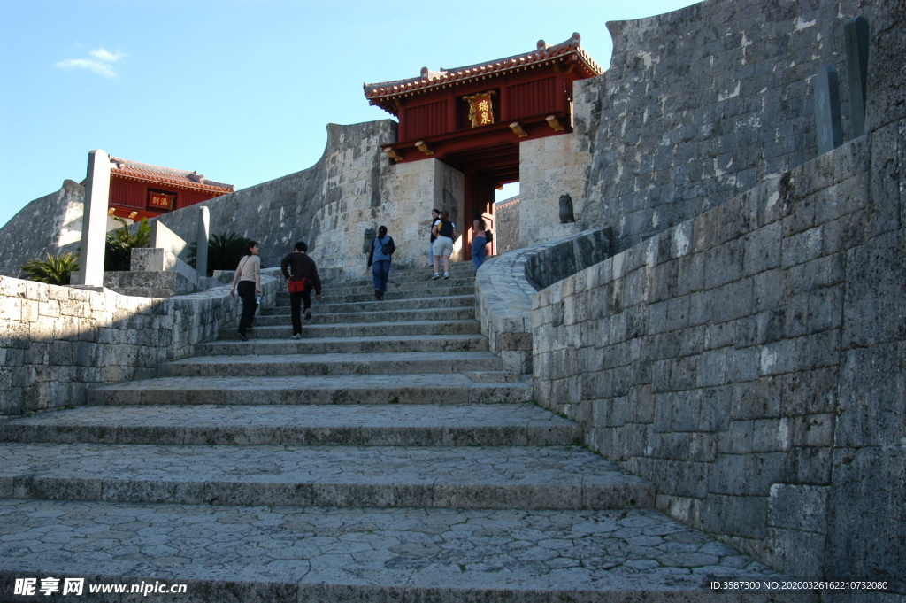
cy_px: 302
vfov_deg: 36.8
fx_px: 905
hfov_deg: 53.2
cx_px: 453
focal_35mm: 36
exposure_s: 1/180
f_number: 7.1
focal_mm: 24
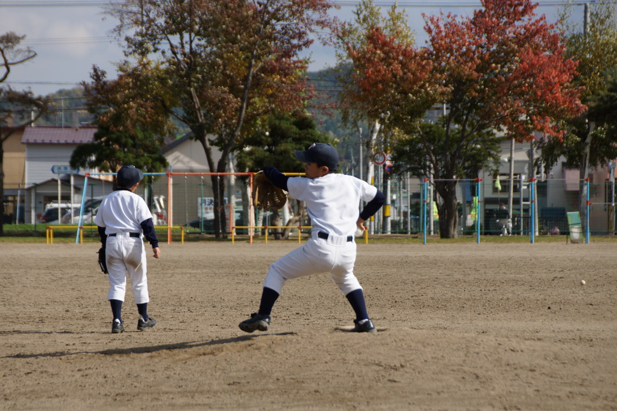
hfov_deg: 9.8
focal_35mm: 210
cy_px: 206
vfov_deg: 6.5
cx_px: 308
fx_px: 3598
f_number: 6.3
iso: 200
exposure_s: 1/1000
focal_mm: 140
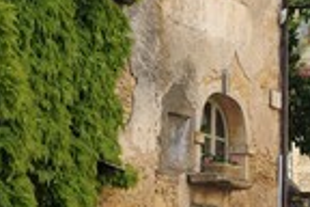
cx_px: 348
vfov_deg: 6.7
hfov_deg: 9.9
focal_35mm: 205
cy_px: 138
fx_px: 1765
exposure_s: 1/160
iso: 200
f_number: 11
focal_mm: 70
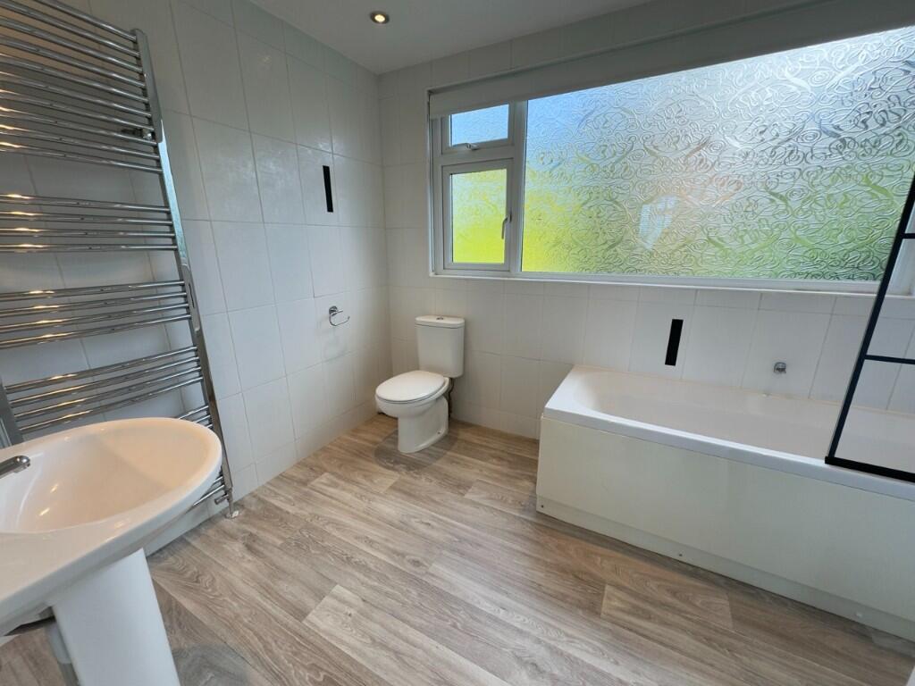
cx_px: 458
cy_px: 343
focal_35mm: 14
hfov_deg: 102.1
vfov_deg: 85.7
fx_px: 370
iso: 50
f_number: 2.2
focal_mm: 2.22
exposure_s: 1/100
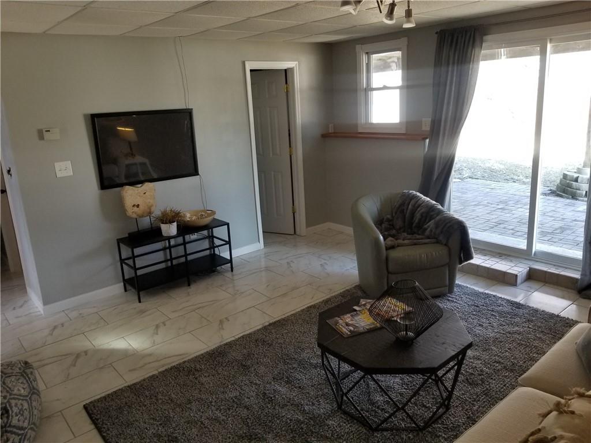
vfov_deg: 53.1
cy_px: 222
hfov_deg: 67.3
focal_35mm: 26
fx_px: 444
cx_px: 296
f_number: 1.7
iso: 160
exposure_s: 1/60
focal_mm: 4.25
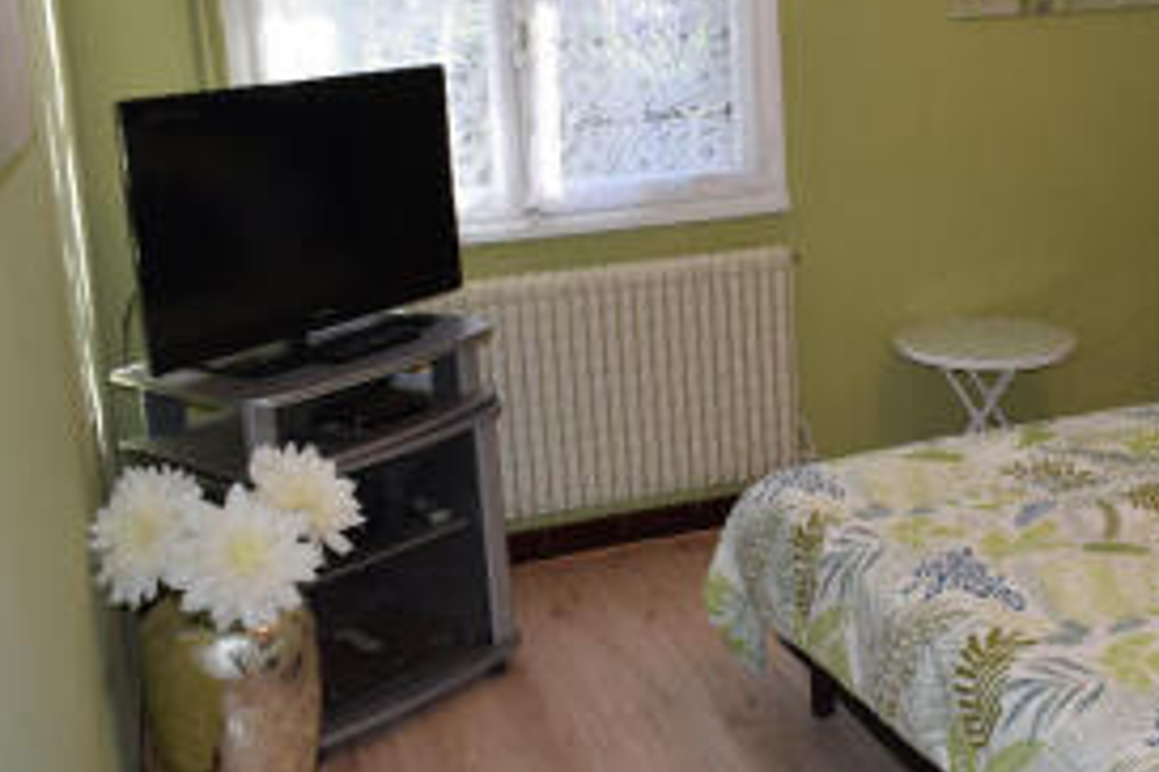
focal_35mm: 47
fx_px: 1513
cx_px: 802
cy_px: 265
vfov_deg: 28.5
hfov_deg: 41.2
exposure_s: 1/125
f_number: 5.6
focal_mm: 18
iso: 500
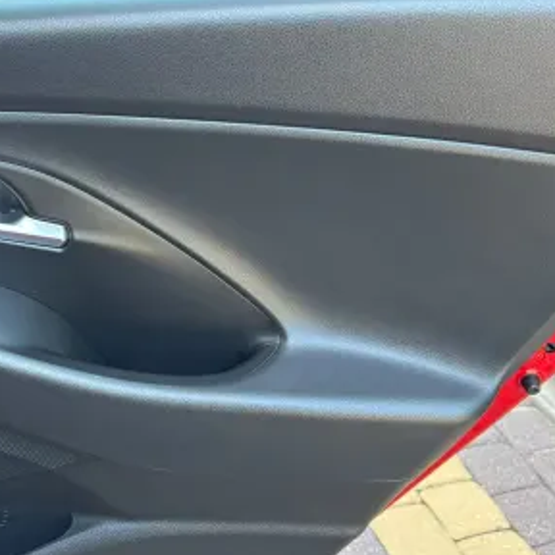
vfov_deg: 33.3
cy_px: 220
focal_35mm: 51
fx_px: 925
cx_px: 164
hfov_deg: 33.0
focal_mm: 5.96
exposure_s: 1/79
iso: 125
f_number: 1.6
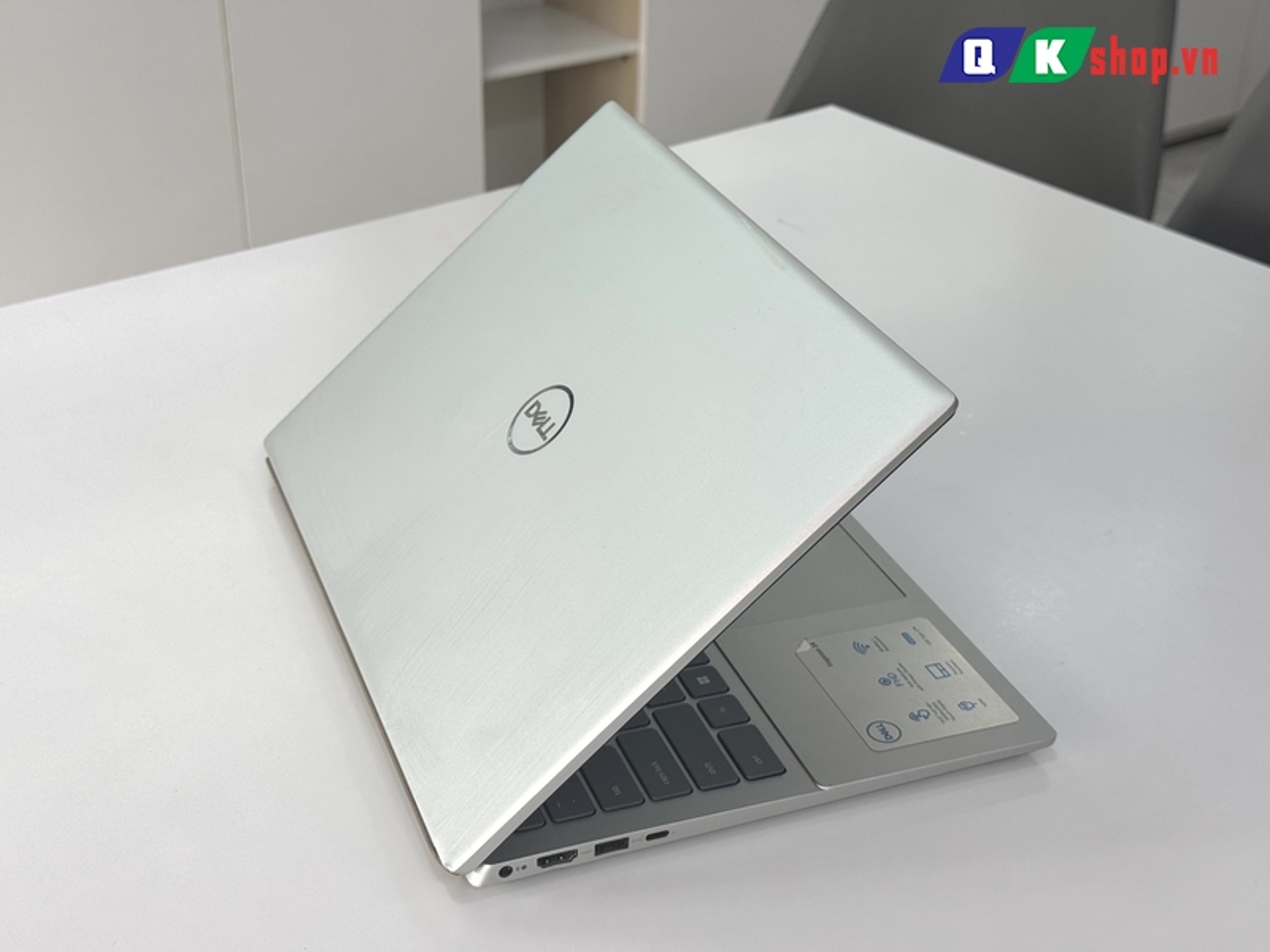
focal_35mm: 48
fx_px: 1761
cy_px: 476
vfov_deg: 30.3
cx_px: 635
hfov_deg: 39.7
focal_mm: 6.76
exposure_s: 1/338
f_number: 1.78
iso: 64
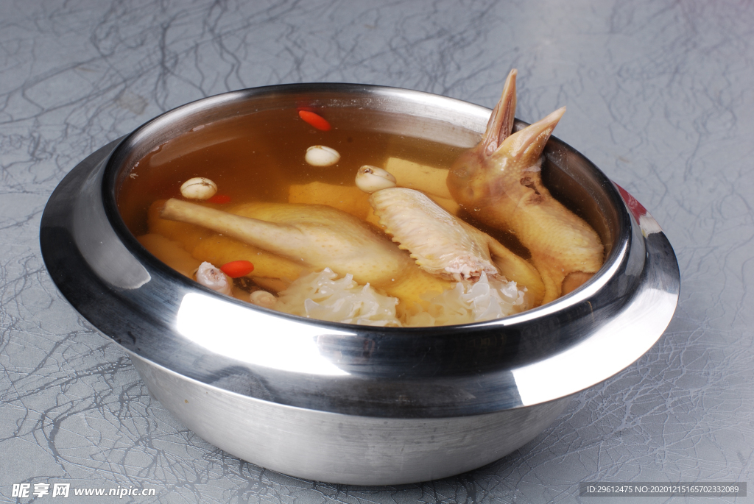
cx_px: 377
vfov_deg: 18.2
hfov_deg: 27.0
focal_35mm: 75
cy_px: 252
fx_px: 1572
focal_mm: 50
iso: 100
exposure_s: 1/125
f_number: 14
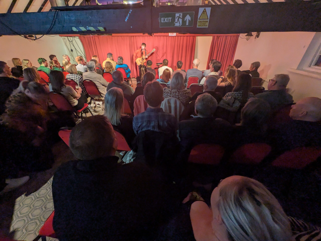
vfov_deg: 85.7
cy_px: 120
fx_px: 130
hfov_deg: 102.0
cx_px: 160
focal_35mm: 14
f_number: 2.2
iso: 201
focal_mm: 1.83
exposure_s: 1/20
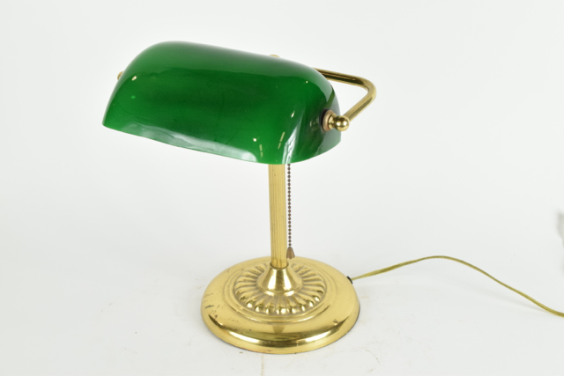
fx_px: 1128
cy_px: 188
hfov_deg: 28.1
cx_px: 282
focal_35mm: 72
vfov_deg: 18.9
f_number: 9
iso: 800
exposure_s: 1/125
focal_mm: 48
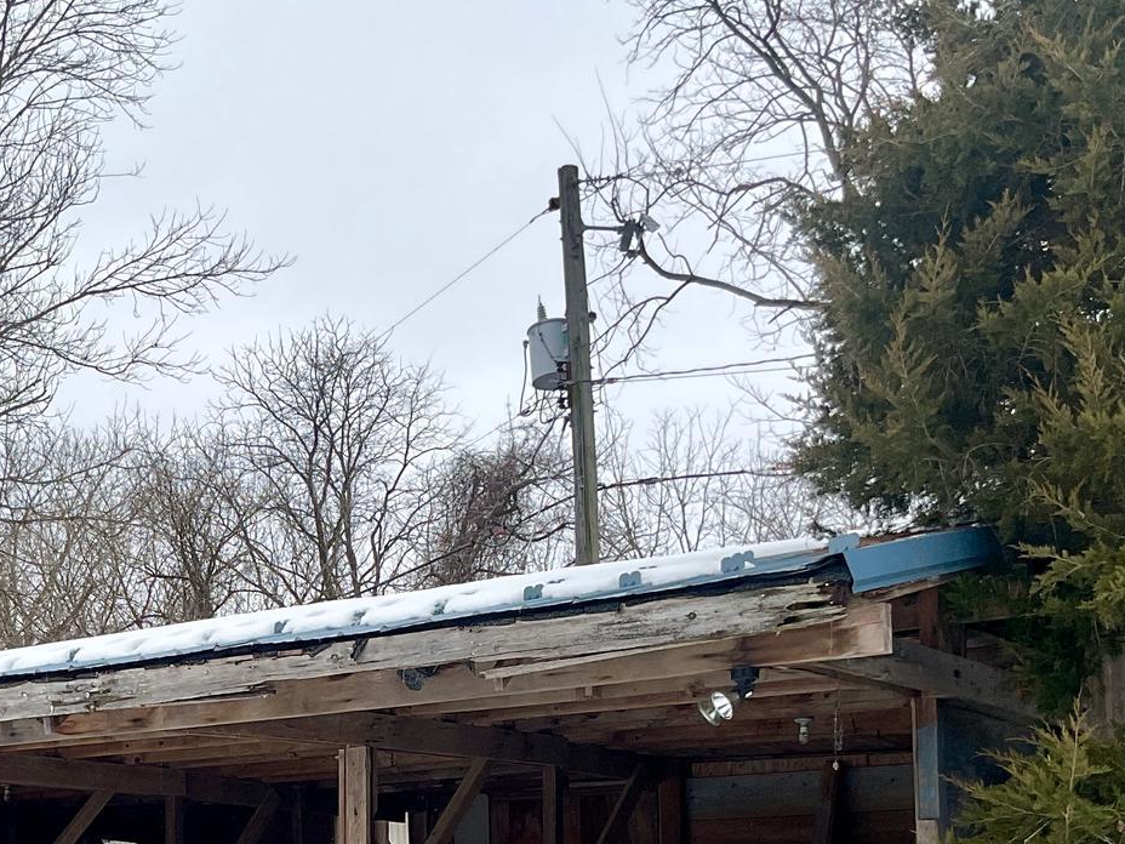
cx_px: 182
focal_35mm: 64
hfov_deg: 29.4
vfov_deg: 22.2
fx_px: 2080
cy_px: 825
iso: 16
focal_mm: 3
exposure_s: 1/1984
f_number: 1.8
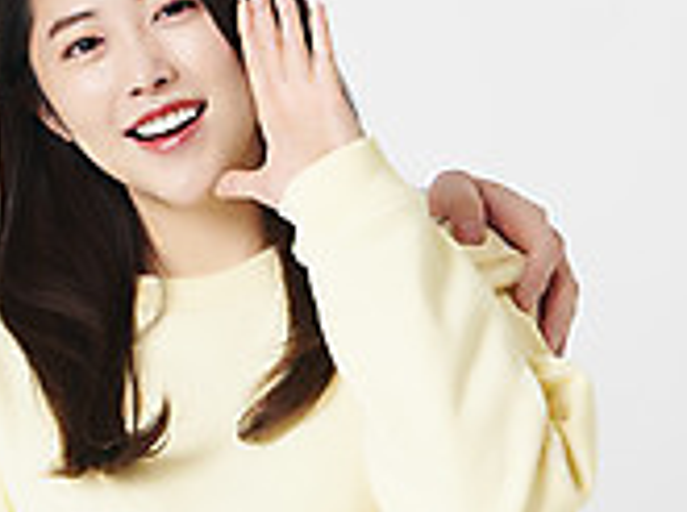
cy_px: 250
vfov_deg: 6.0
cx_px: -81
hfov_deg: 8.0
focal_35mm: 245
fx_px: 4852
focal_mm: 70
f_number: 13
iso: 100
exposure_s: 1/125
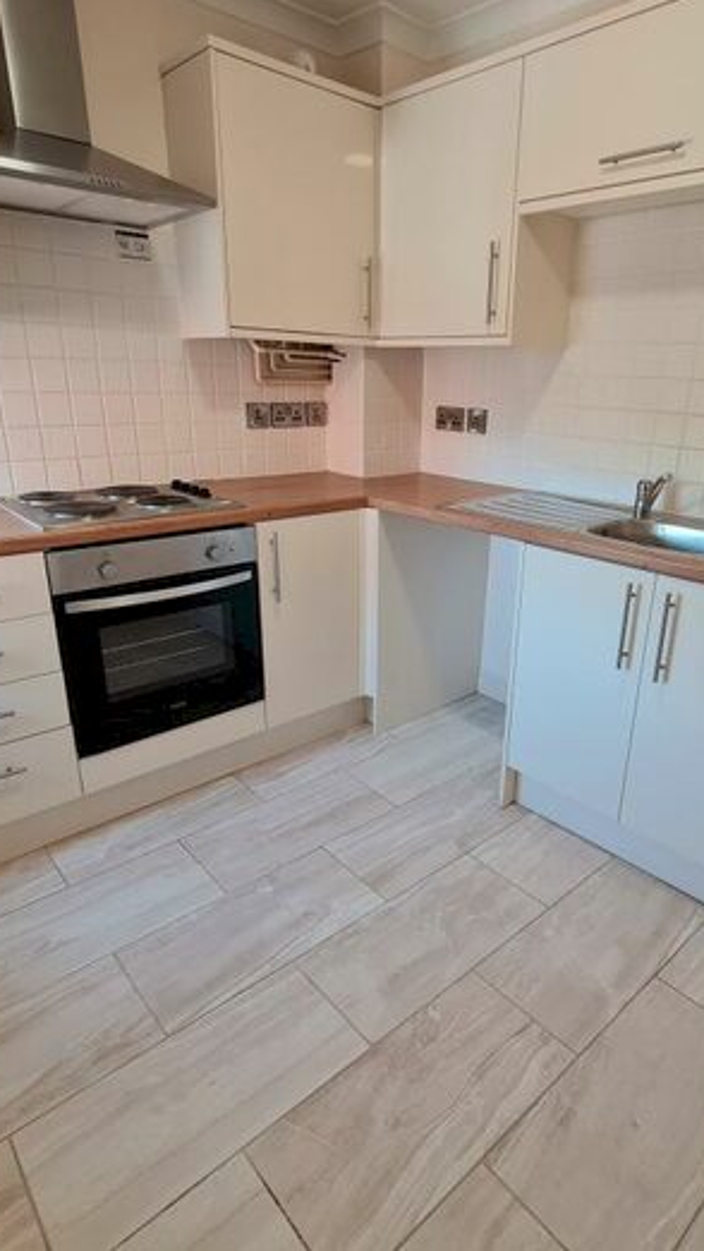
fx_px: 630
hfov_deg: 57.9
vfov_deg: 89.5
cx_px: 421
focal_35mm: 19
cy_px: 624
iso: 100
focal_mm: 2.2
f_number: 2.2
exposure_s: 1/50
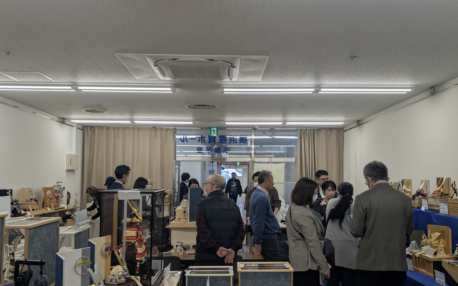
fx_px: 387
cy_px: 158
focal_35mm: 31
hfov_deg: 61.2
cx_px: 231
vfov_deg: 40.5
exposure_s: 1/381
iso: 99
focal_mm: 6.9
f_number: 1.68
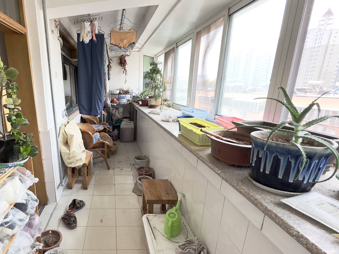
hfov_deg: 78.8
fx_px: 196
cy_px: 141
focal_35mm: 20
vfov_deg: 65.8
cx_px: 110
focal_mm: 2.22
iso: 64
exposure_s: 1/99
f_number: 2.2
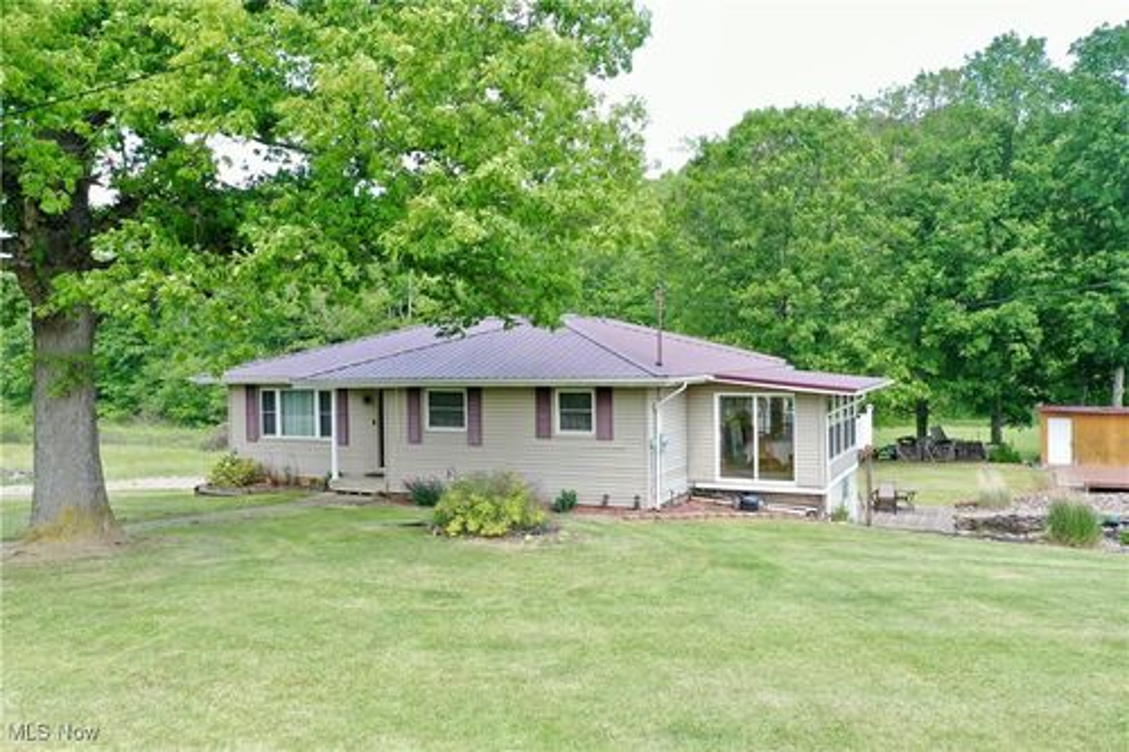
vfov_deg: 46.4
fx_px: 878
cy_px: 376
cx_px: 564
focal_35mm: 28
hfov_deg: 65.5
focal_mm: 10.26
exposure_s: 1/120
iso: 100
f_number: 4.5
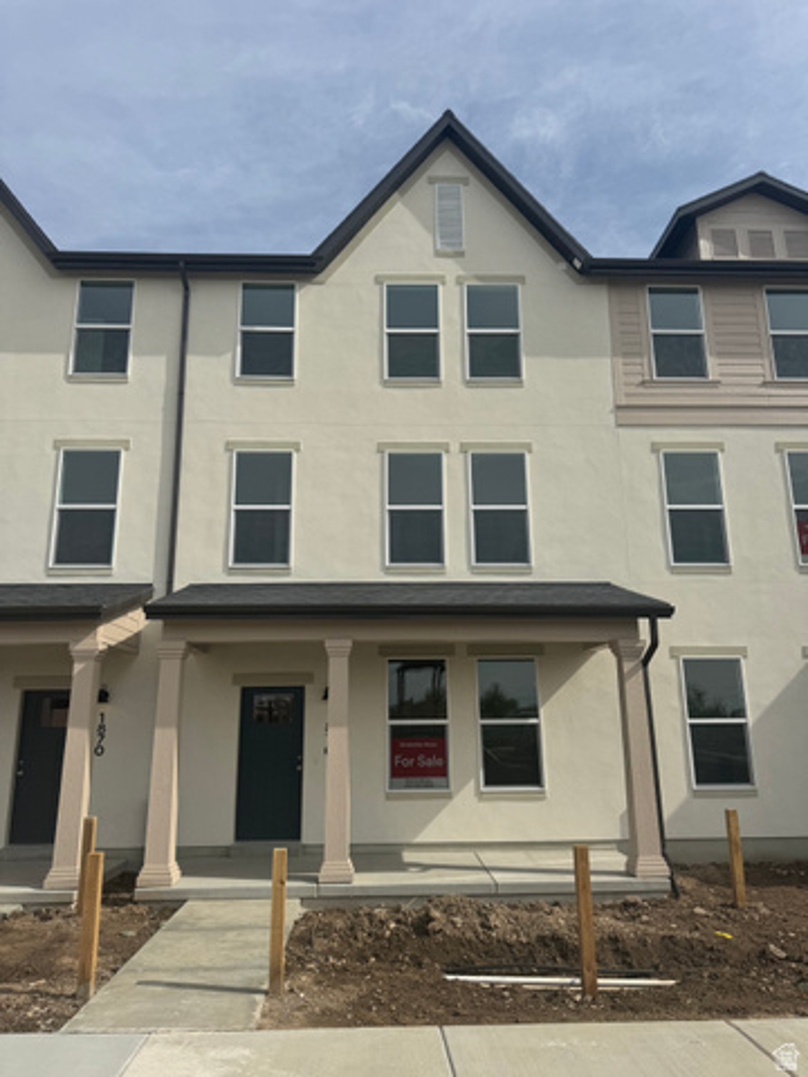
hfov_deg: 56.8
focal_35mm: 24
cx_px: 404
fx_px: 747
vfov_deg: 71.6
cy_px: 538
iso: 80
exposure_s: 1/7937
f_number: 1.78
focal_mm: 6.76
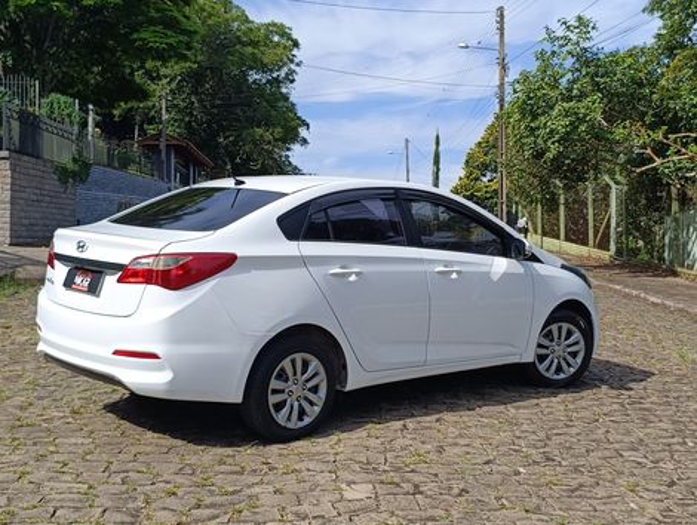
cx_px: 348
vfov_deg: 53.2
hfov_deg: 67.2
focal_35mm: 26
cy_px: 262
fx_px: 524
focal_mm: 4.94
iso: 55
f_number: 1.5
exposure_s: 1/1497
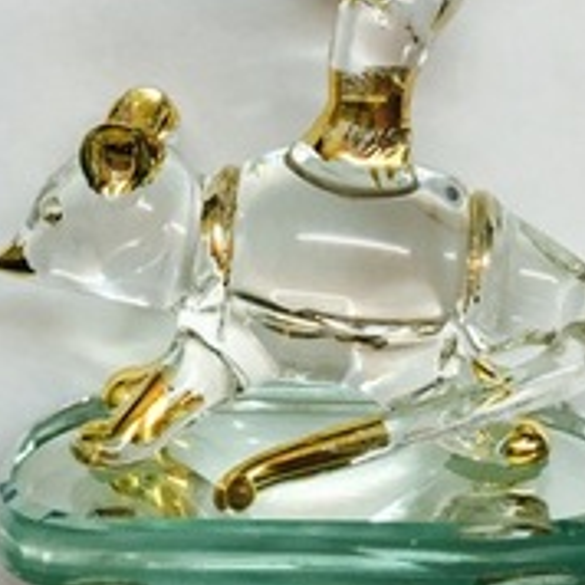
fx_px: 1377
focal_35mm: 72
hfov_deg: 24.0
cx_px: 350
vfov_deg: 21.7
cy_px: -168
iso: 40
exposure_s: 1/33
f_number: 2.2
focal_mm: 4.15
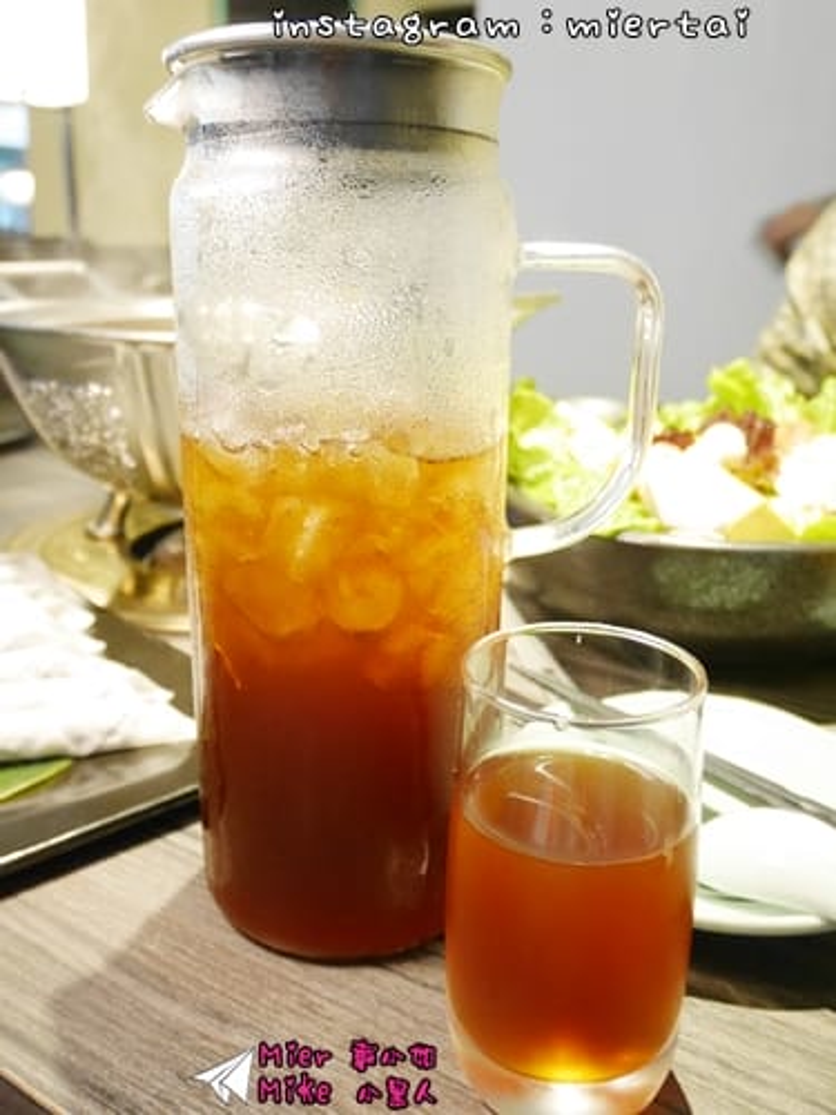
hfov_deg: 44.2
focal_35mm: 32
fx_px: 1030
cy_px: 558
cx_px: 418
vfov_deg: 56.8
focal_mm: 16
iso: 3200
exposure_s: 1/40
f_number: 3.9
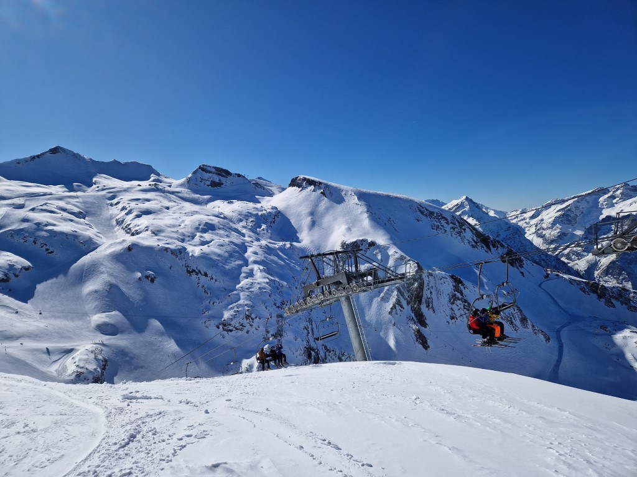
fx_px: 423
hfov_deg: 73.9
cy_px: 238
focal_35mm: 23
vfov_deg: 58.9
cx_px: 318
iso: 50
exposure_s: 1/4720
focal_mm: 5.4
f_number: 1.8
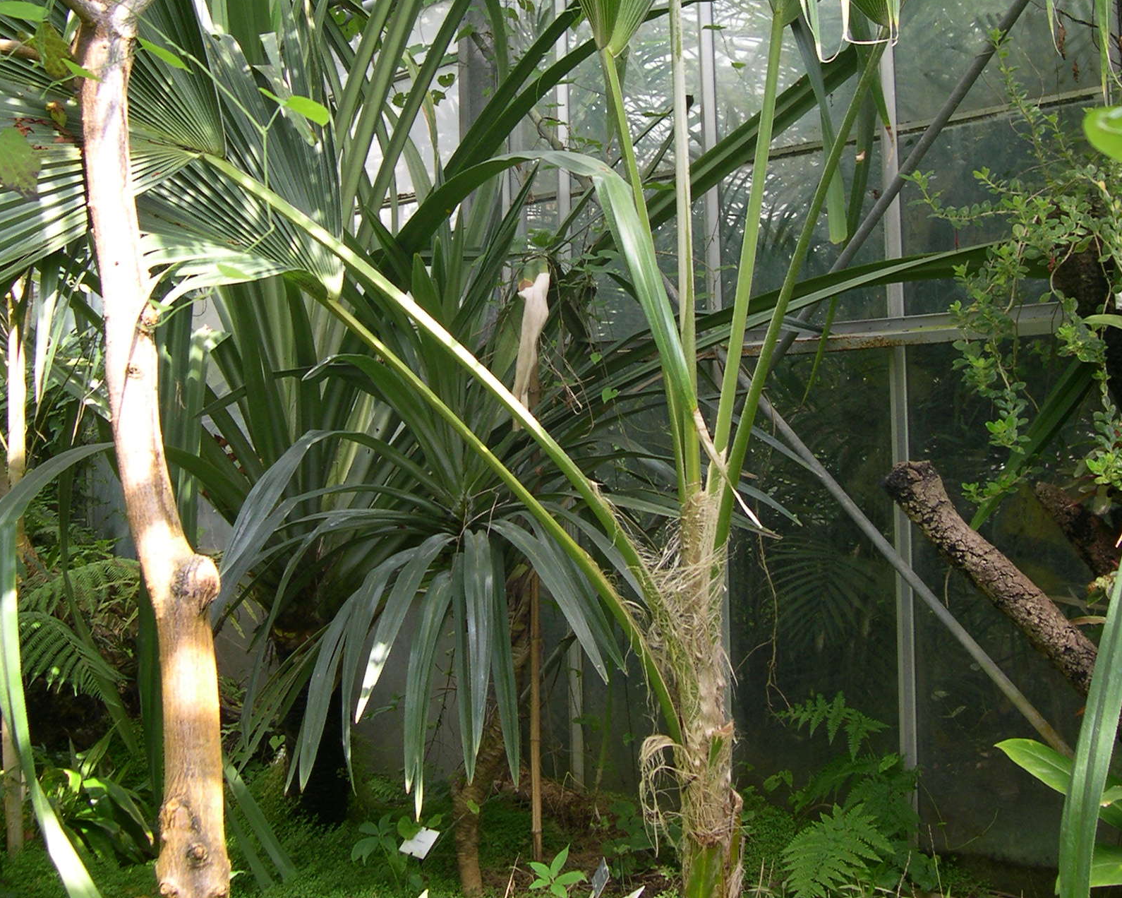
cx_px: 594
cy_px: 239
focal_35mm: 53
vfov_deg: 28.2
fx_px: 1760
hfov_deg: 35.3
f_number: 2.8
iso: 100
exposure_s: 1/126
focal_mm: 8
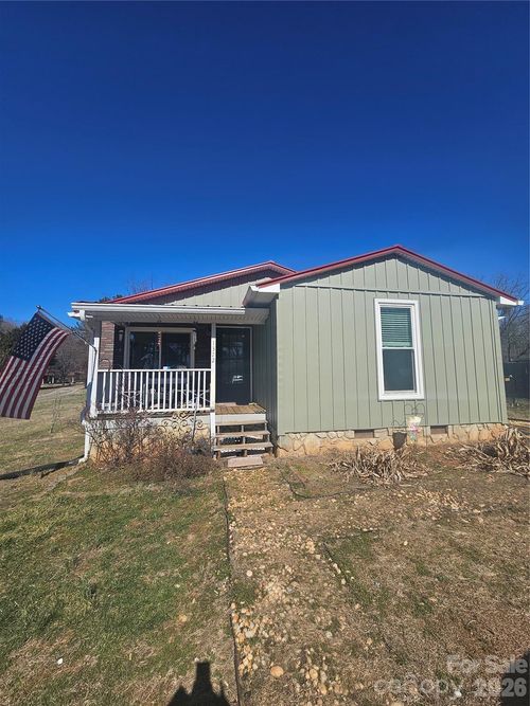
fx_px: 265
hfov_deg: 89.9
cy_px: 353
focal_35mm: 13
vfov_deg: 106.2
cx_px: 265
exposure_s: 1/3291
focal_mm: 2.2
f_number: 2.2
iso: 50
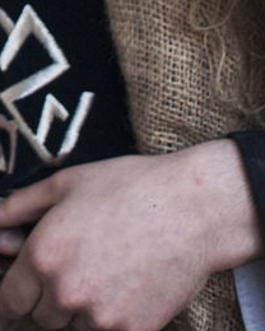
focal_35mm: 121
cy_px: -241
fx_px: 1186
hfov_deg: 11.9
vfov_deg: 14.3
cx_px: -183
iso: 320
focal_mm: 24
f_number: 2.8
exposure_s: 1/250
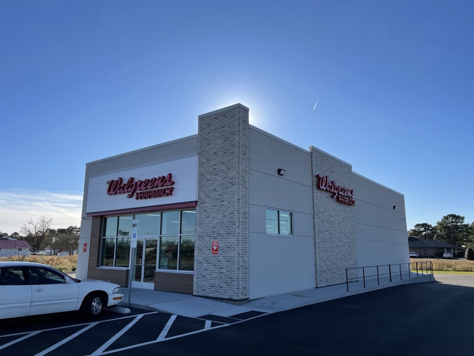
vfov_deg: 53.1
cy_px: 178
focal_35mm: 26
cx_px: 237
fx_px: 356
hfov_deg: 67.3
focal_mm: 5.1
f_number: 1.6
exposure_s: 1/4902
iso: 32
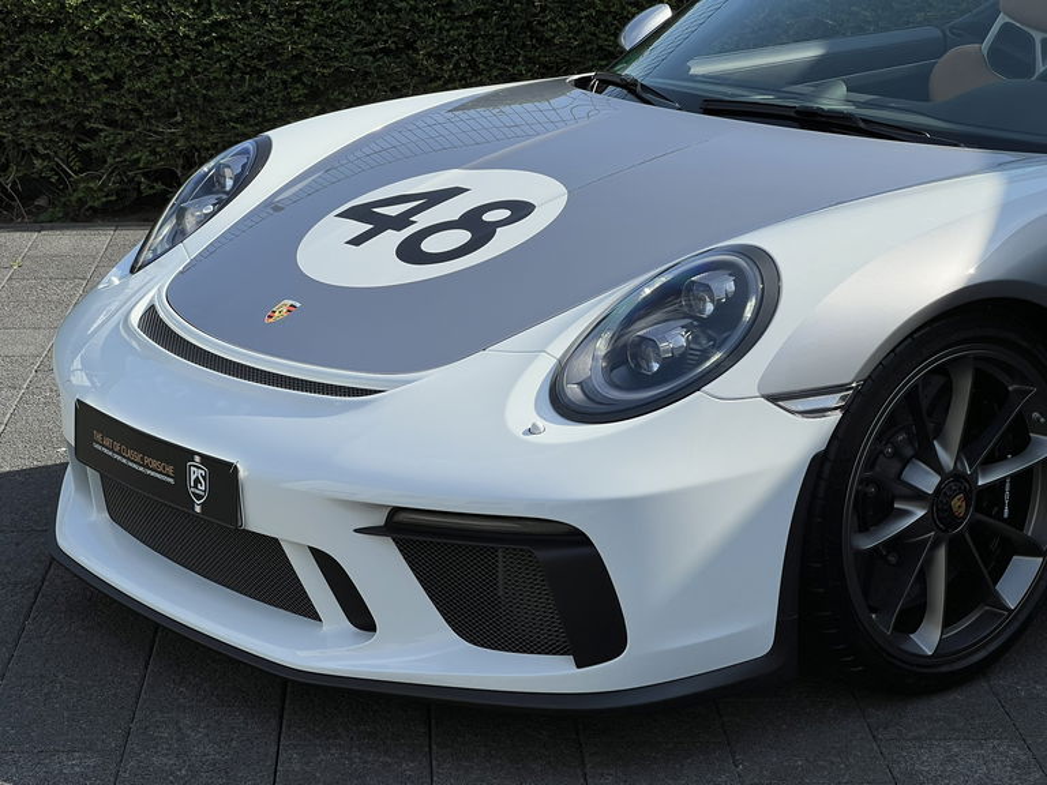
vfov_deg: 19.1
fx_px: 2329
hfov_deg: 25.3
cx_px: 524
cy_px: 392
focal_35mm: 77
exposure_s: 1/1054
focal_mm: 9
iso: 32
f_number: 2.8
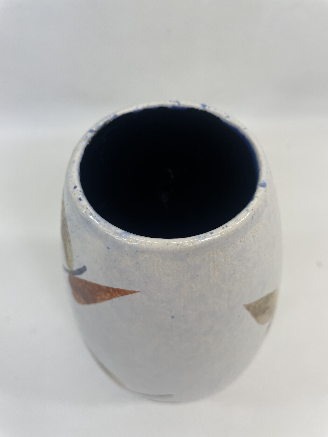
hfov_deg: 53.1
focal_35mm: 26
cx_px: 164
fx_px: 328
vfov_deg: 67.3
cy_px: 218
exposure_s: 1/251
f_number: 1.6
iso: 32
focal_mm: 4.2
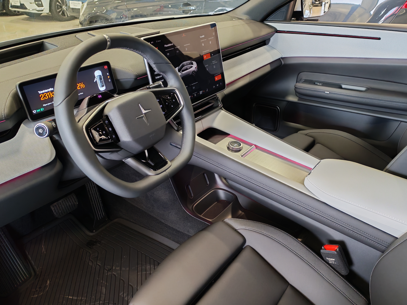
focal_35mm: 31
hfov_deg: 58.4
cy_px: 152
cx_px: 204
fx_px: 364
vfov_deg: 45.4
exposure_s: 1/50
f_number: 1.9
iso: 709
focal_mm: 6.12
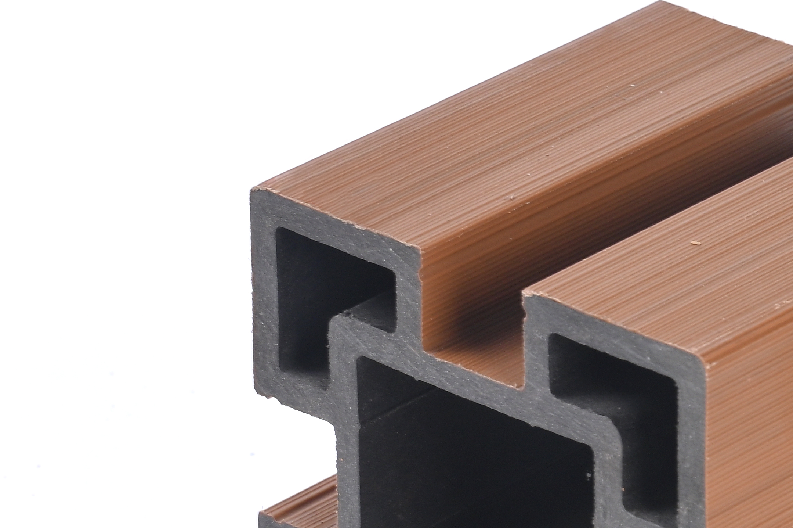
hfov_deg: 6.1
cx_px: 604
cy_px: 390
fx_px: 7396
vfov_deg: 4.1
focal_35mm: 336
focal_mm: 120
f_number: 13
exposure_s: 1/100
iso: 250
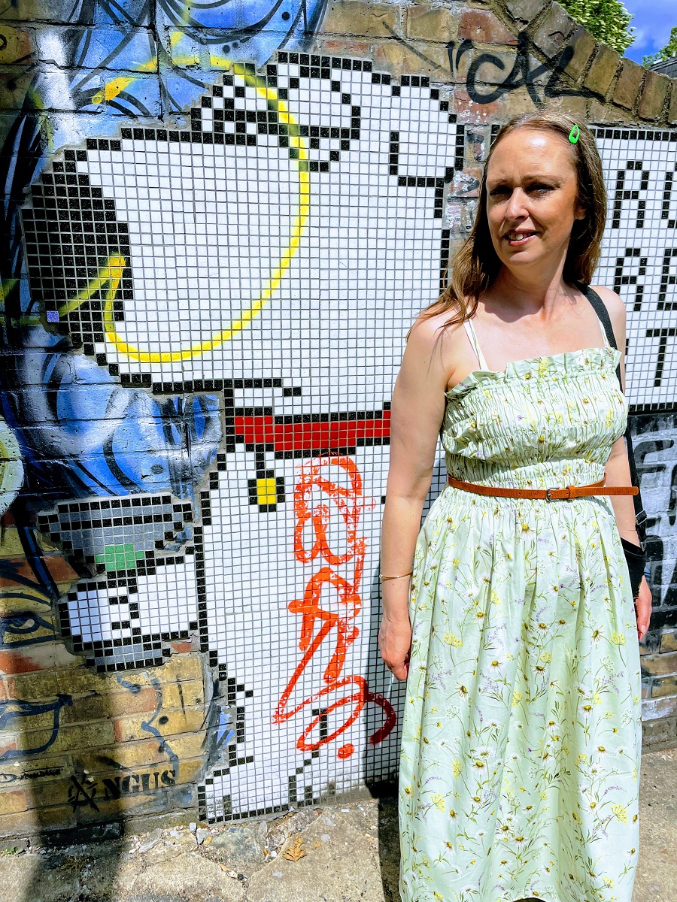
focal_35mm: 26
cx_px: 338
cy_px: 451
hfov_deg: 53.1
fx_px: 678
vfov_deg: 67.3
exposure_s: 1/6494
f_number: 1.6
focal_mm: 4.2
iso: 32
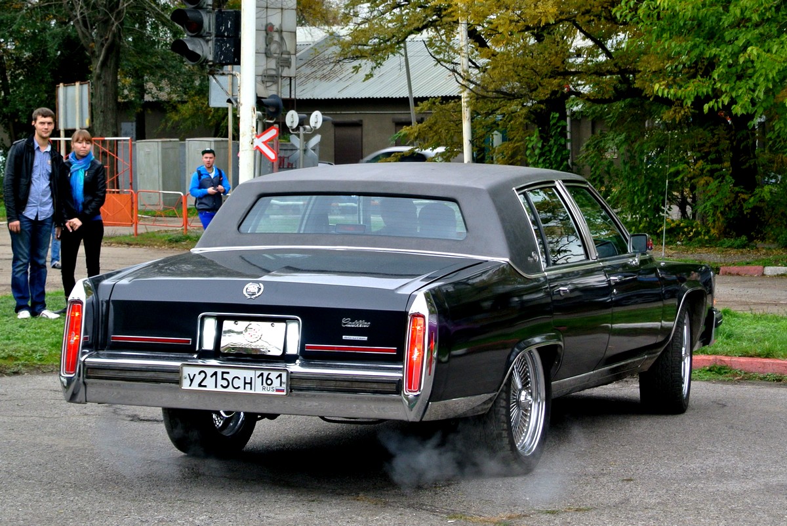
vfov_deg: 16.9
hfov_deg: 25.0
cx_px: 394
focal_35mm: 81
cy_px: 263
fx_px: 1772
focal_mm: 30
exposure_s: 1/60
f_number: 5.6
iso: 200
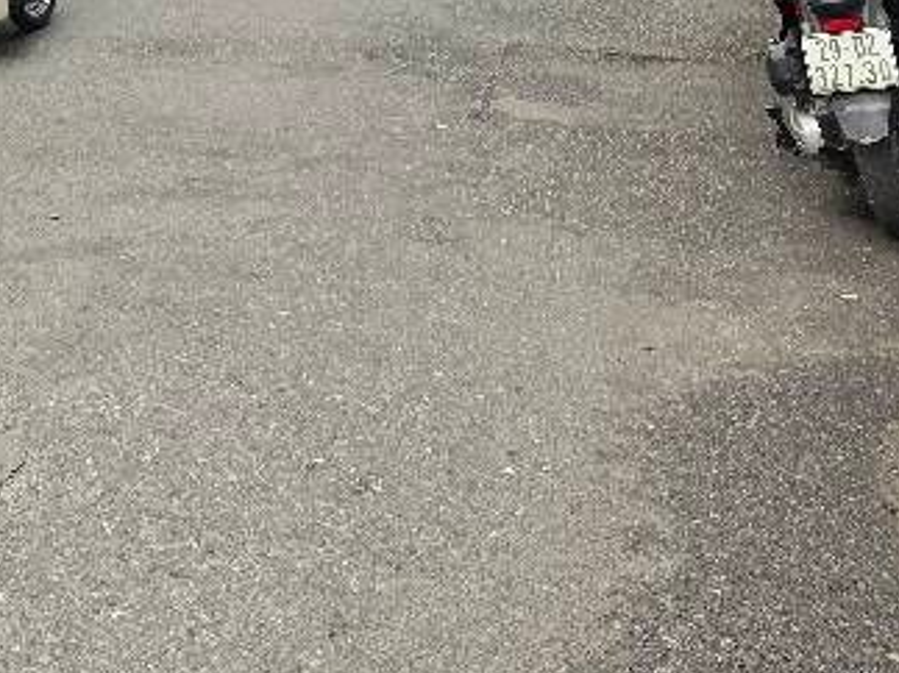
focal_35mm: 73
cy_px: -362
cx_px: -195
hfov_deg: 24.1
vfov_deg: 17.8
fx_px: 1895
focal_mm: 6.3
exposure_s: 1/180
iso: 64
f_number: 1.7
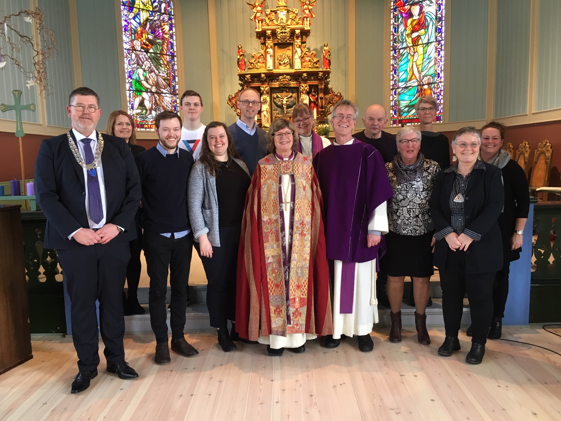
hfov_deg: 61.7
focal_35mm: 29
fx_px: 470
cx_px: 280
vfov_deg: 48.2
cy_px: 210
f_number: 2.2
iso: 125
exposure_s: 1/33
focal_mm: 4.15
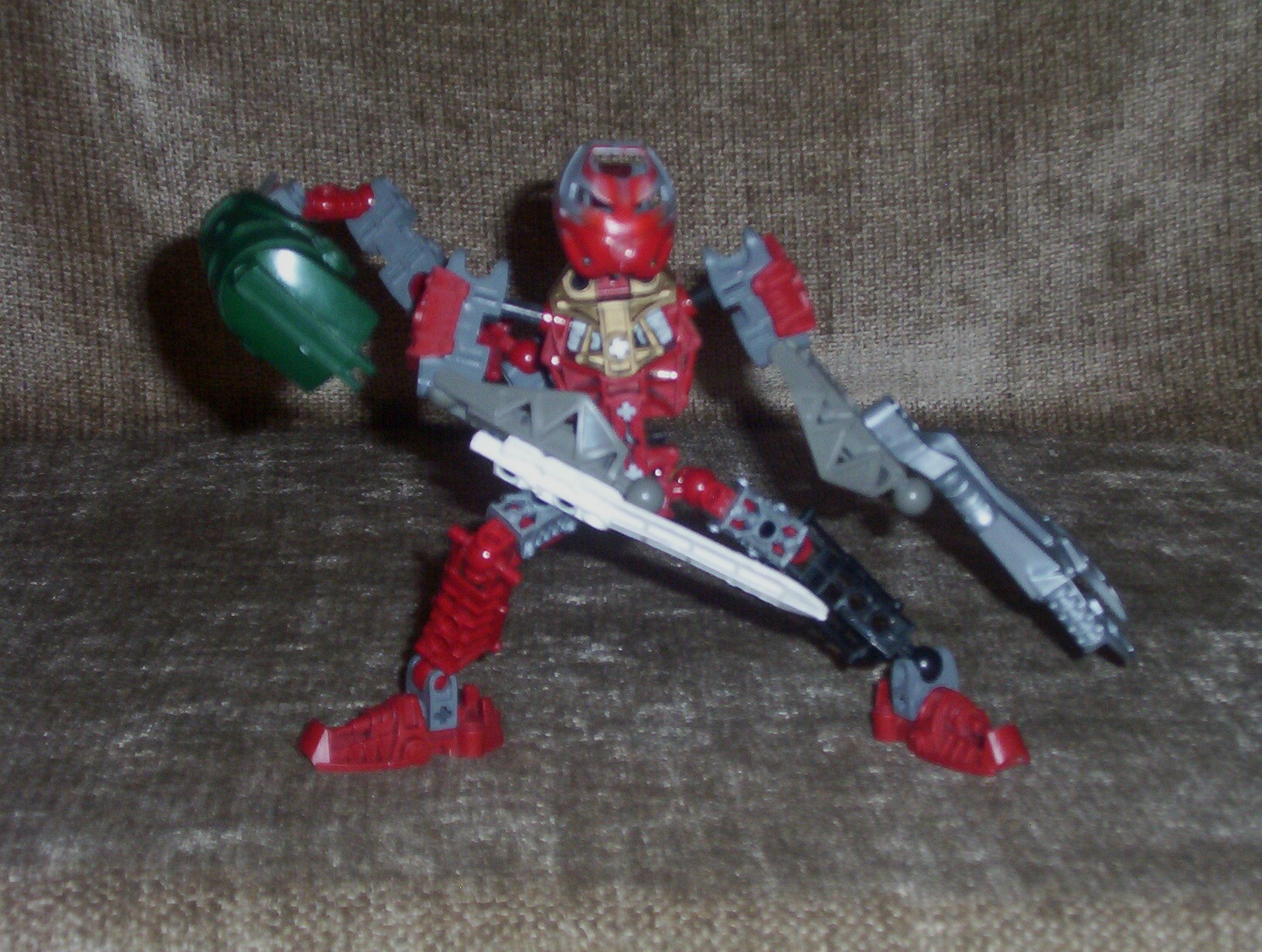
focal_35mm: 78
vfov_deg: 19.0
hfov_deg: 25.0
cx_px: 631
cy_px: 476
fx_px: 2850
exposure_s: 1/58
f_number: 3.94
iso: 140
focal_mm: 12.09
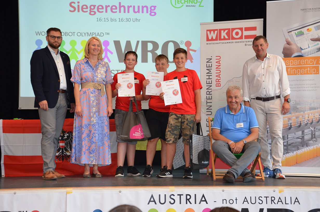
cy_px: 106
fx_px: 559
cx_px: 160
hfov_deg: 32.0
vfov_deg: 21.5
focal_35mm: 63
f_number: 4.8
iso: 500
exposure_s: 1/60
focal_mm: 42
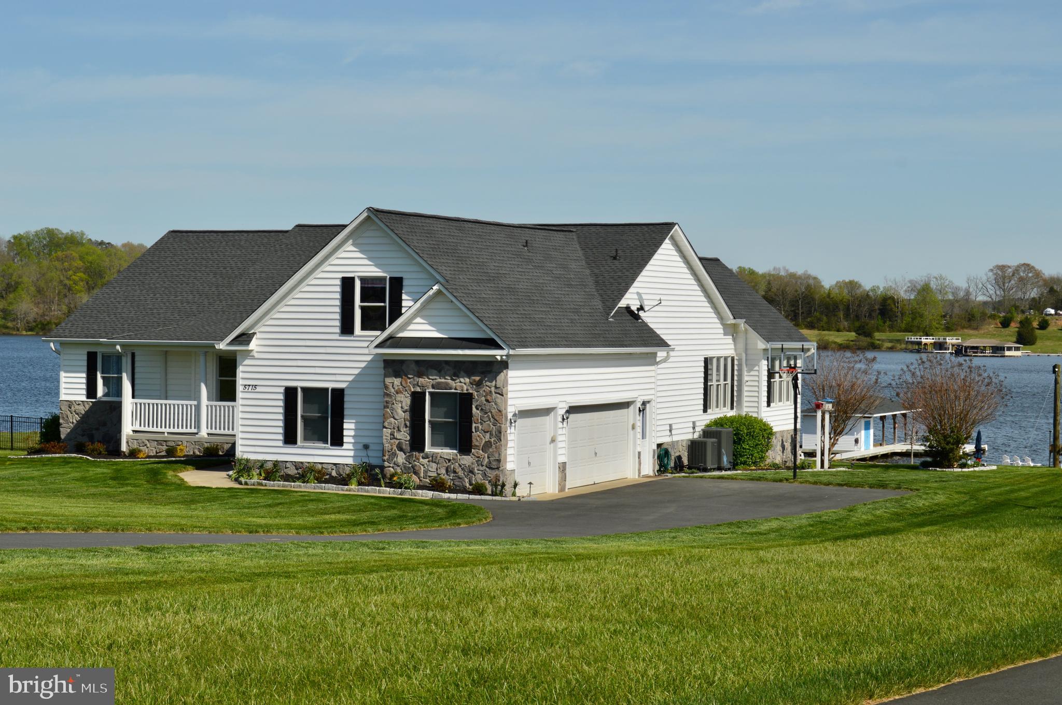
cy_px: 352
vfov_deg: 18.9
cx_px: 531
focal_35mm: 72
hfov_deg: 28.1
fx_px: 2122
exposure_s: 1/320
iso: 100
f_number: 9
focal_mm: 48
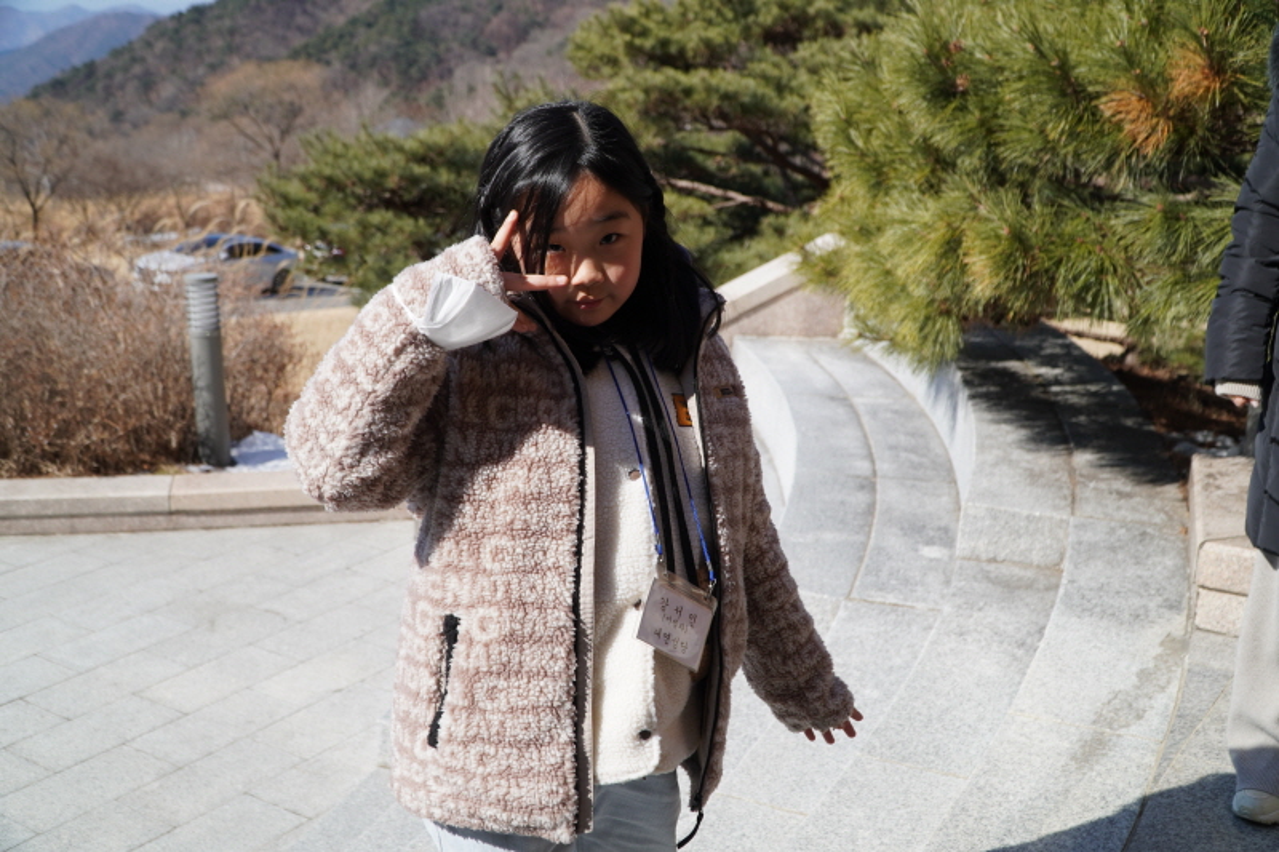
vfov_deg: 34.2
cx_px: 640
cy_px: 426
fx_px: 1385
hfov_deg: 49.6
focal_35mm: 39
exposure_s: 1/640
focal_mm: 26
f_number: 4.5
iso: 100
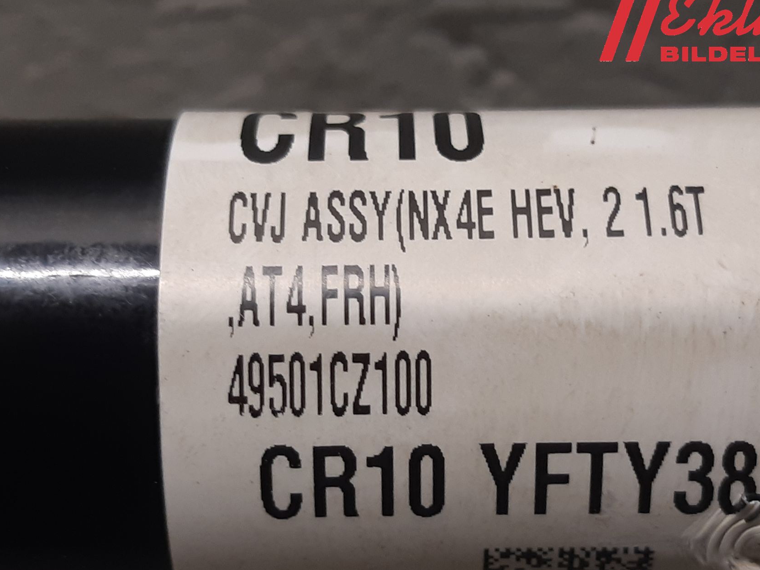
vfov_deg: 44.0
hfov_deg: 56.7
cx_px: 412
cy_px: 335
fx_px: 703
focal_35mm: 32
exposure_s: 1/50
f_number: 1.7
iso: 100
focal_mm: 3.93
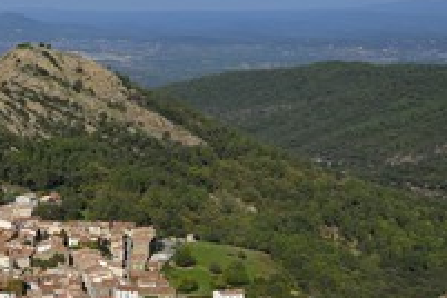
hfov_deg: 20.9
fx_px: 1167
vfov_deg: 14.5
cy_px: 242
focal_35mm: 94
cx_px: -7
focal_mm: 45
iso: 400
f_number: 10
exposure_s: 1/1250
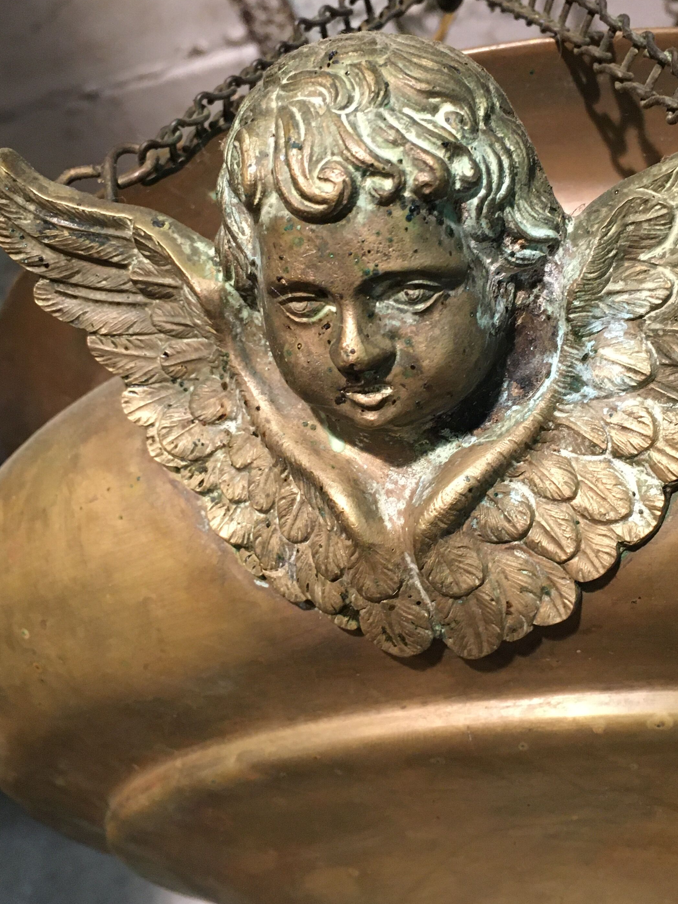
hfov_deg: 34.3
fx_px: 1097
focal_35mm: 42
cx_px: 397
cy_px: 391
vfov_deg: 44.7
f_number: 2.2
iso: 200
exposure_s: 1/33
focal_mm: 4.15
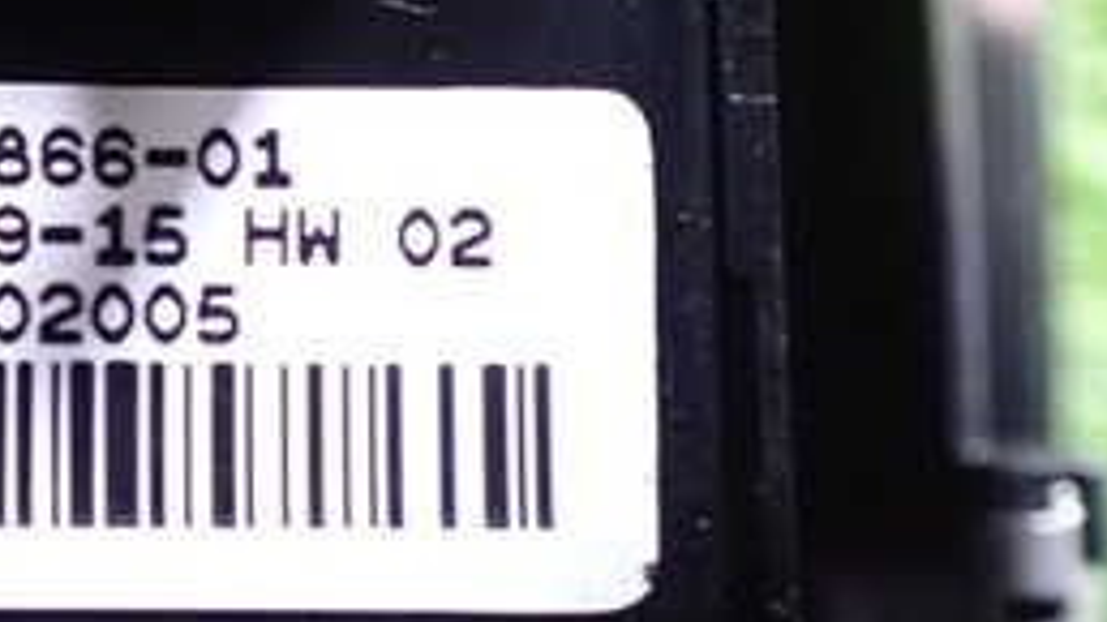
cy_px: 167
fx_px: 2230
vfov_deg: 15.8
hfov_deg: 27.2
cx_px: 180
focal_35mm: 76
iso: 1600
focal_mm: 5.4
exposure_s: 1/20
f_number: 2.3
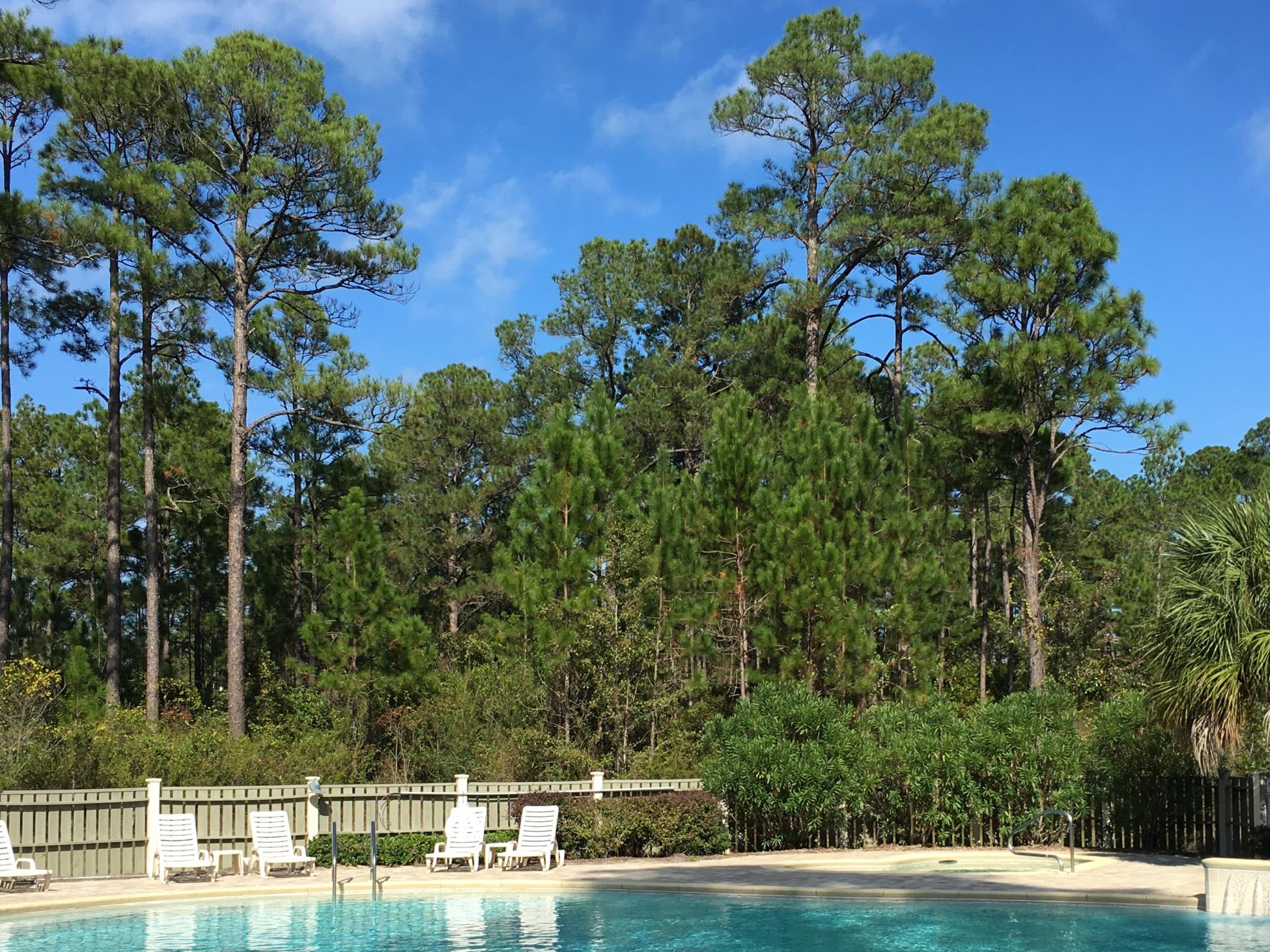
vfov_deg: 32.5
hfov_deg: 42.9
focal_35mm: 44
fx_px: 1614
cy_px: 661
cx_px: 698
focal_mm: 4.15
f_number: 2.2
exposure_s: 1/1350
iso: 25
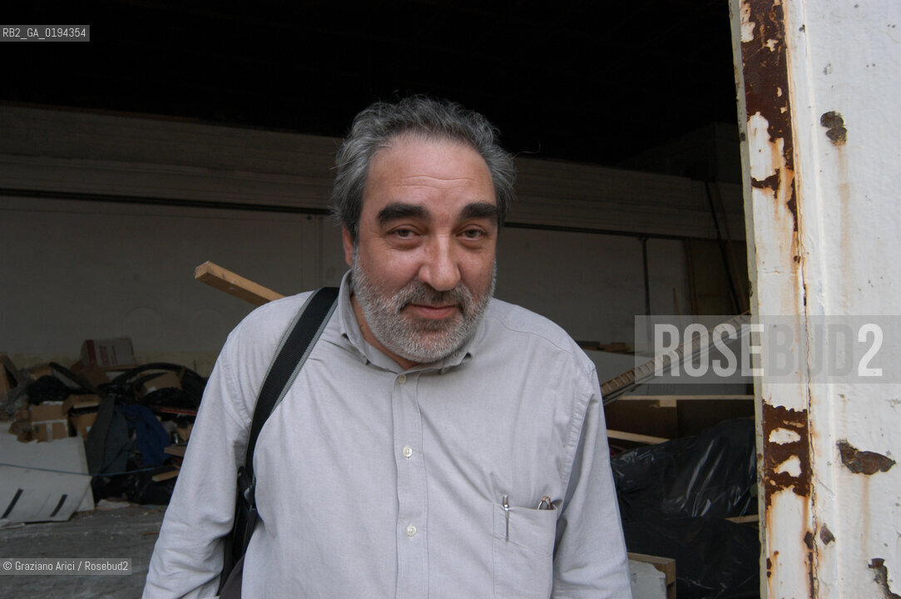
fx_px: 675
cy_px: 300
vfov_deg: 47.8
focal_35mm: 27
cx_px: 450
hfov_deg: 67.4
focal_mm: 18
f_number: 6.3
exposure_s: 1/160
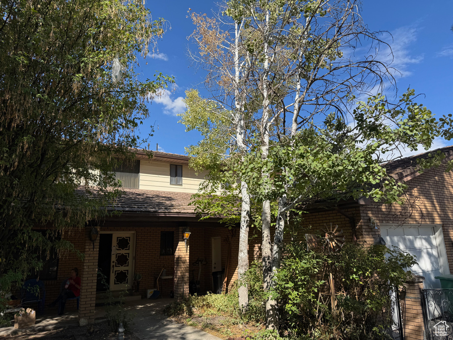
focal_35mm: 24
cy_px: 170
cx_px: 226
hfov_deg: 71.6
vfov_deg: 56.8
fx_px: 314
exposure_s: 1/2710
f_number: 1.78
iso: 80
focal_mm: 6.76
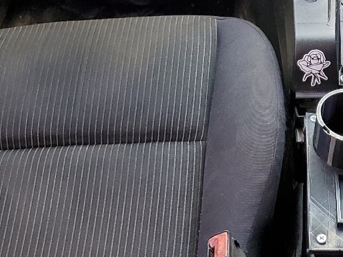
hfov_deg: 23.3
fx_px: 802
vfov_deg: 17.7
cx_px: 328
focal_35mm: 81
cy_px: -1
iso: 97
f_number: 1.5
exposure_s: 1/120
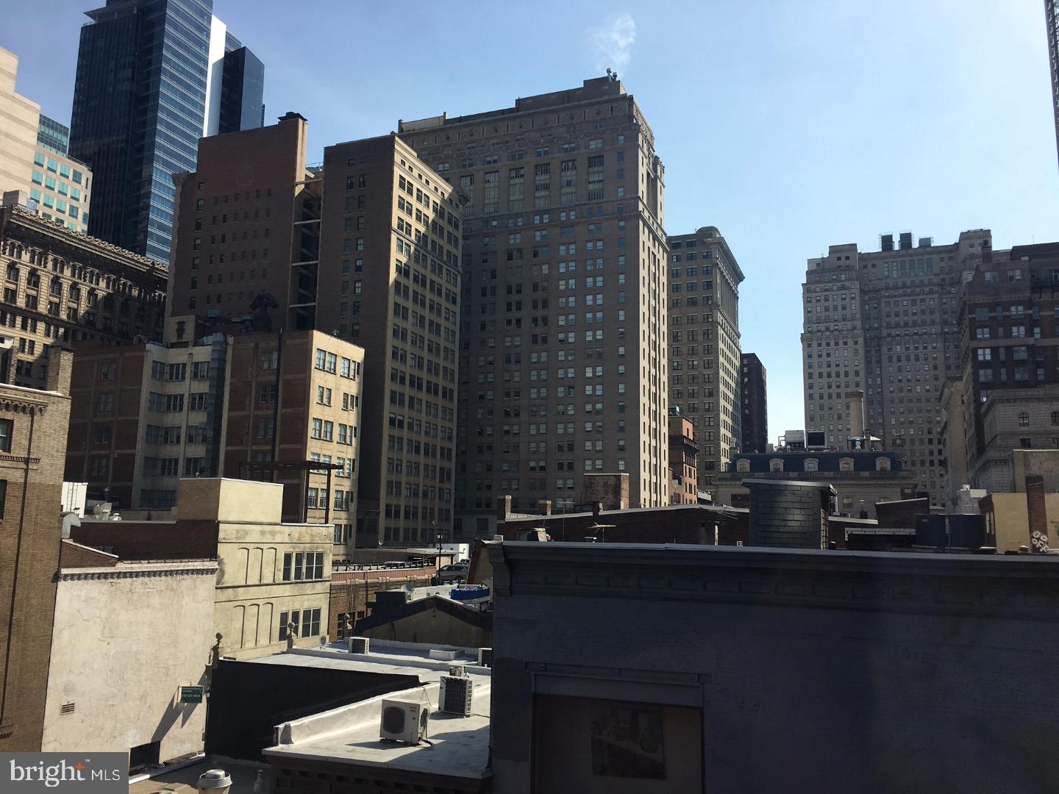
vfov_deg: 48.2
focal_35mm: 29
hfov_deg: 61.7
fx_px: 887
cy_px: 397
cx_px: 530
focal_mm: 4.15
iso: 25
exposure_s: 1/1350
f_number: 2.2
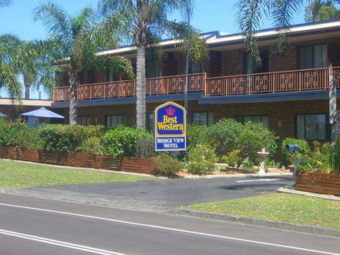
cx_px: 163
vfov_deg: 17.2
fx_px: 845
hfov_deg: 22.8
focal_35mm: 86
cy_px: 125
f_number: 6.5
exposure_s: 1/160
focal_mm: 12.8
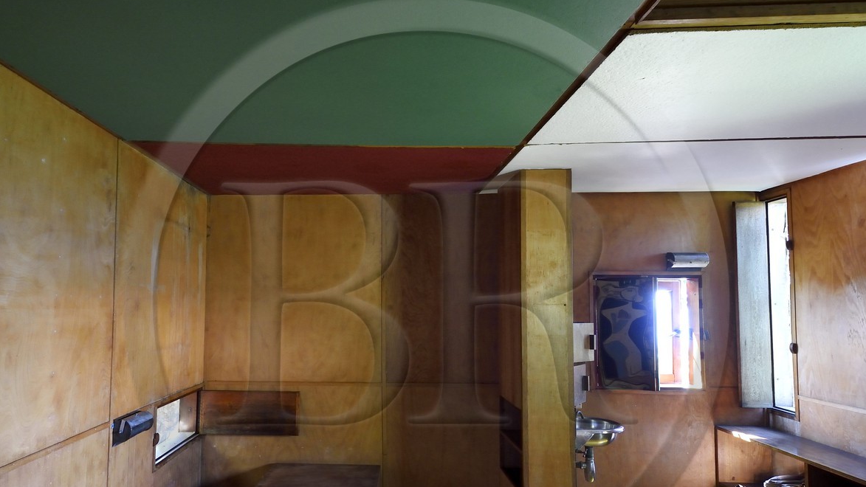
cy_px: 304
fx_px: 459
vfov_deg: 55.2
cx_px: 425
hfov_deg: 86.6
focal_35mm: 20
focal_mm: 14
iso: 1600
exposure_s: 1/30
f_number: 5
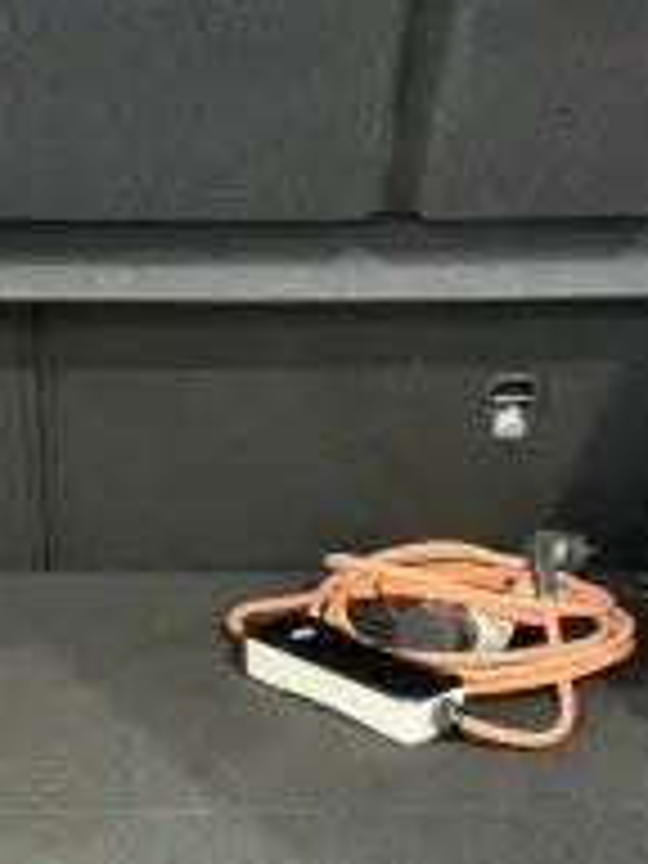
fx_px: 2246
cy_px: 603
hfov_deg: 16.4
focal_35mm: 90
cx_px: 194
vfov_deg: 21.7
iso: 400
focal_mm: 6.76
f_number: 1.78
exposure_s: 1/33
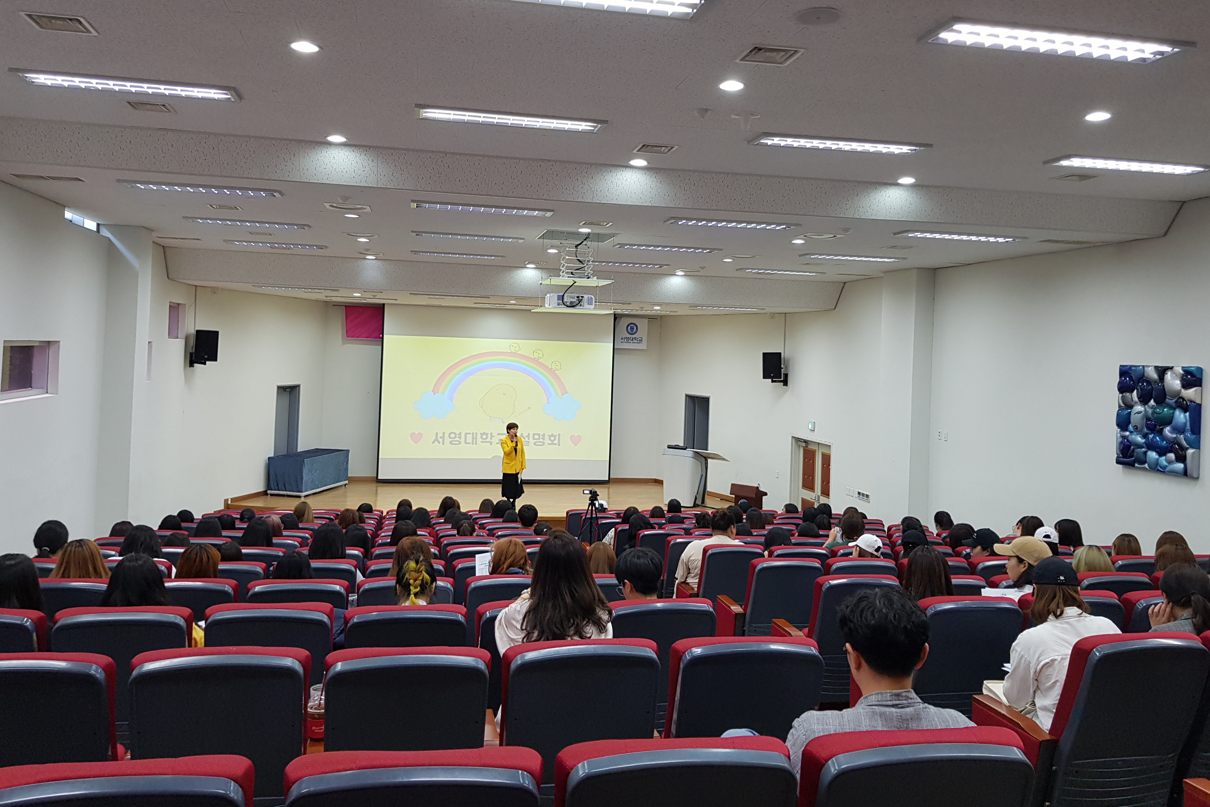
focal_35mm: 28
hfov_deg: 65.5
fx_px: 941
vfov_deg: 46.3
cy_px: 356
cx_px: 613
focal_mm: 4.2
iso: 125
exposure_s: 1/60
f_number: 1.7
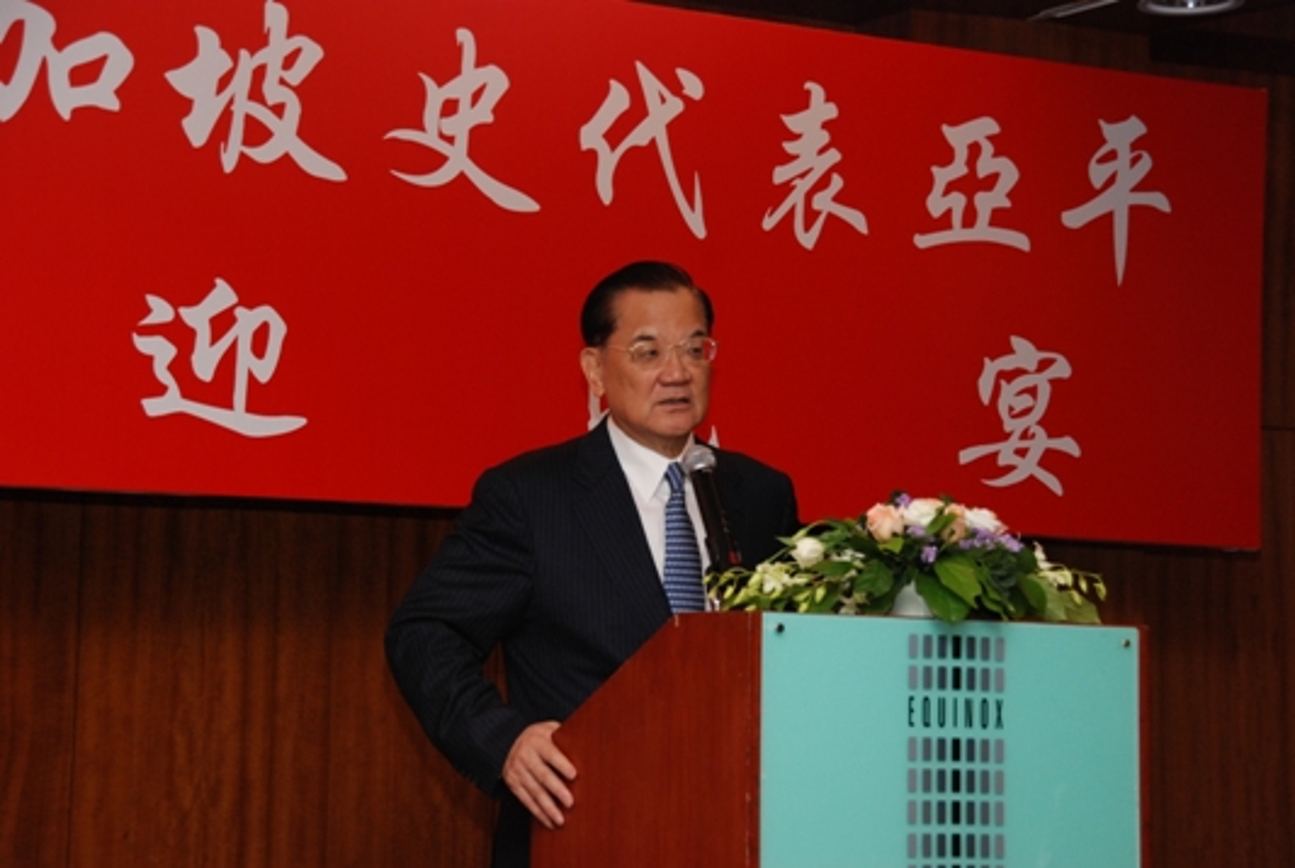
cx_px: 648
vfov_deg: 16.6
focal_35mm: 82
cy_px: 434
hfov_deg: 24.6
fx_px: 2972
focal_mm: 55
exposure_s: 1/60
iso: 640
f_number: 6.3
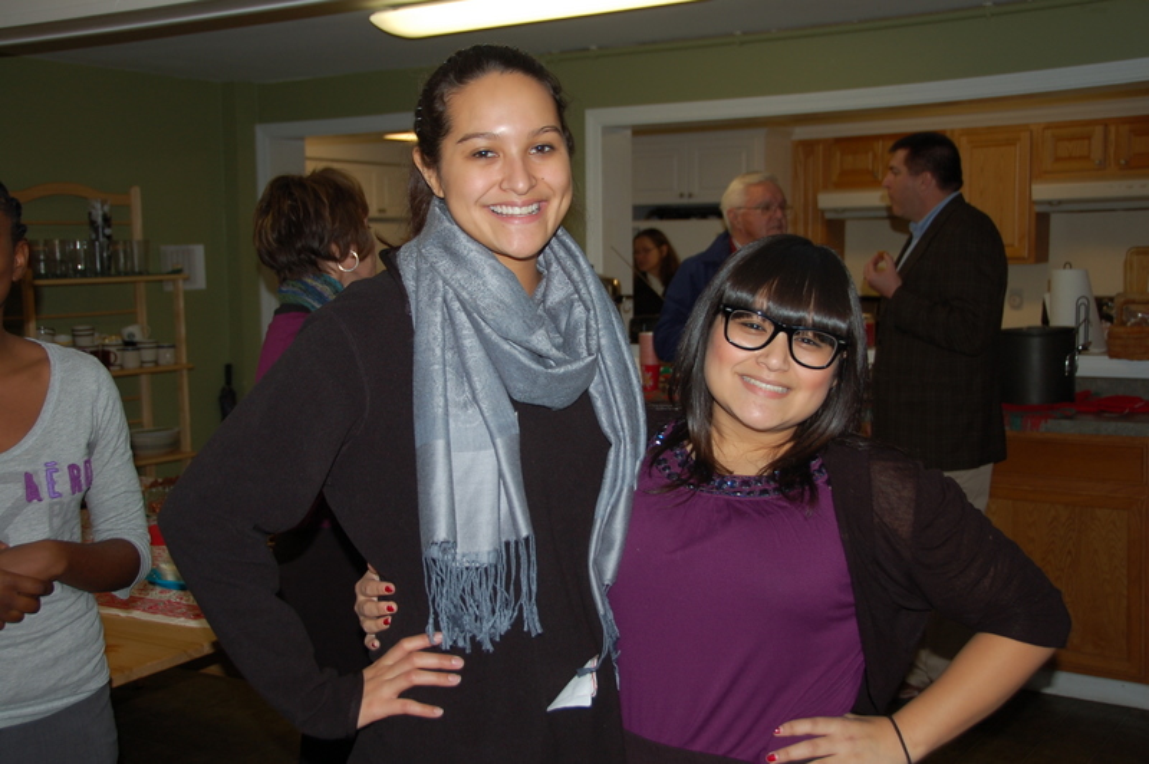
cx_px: 574
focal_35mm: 44
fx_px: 1387
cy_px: 382
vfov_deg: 30.8
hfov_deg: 45.0
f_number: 4.2
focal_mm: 29
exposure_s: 1/60
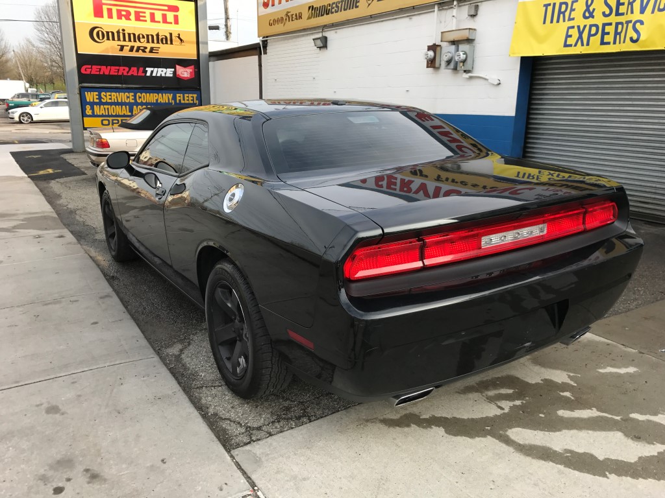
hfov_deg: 63.4
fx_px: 538
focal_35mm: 28
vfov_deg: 49.7
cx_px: 332
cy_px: 249
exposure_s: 1/553
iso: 20
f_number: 1.8
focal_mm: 3.99
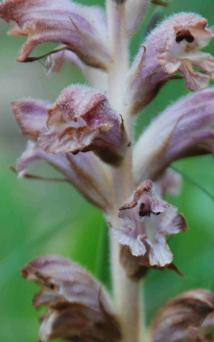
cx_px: 130
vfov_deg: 4.4
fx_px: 4442
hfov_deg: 2.8
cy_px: 219
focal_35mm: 476
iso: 400
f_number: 5.6
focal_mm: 200
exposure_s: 1/125
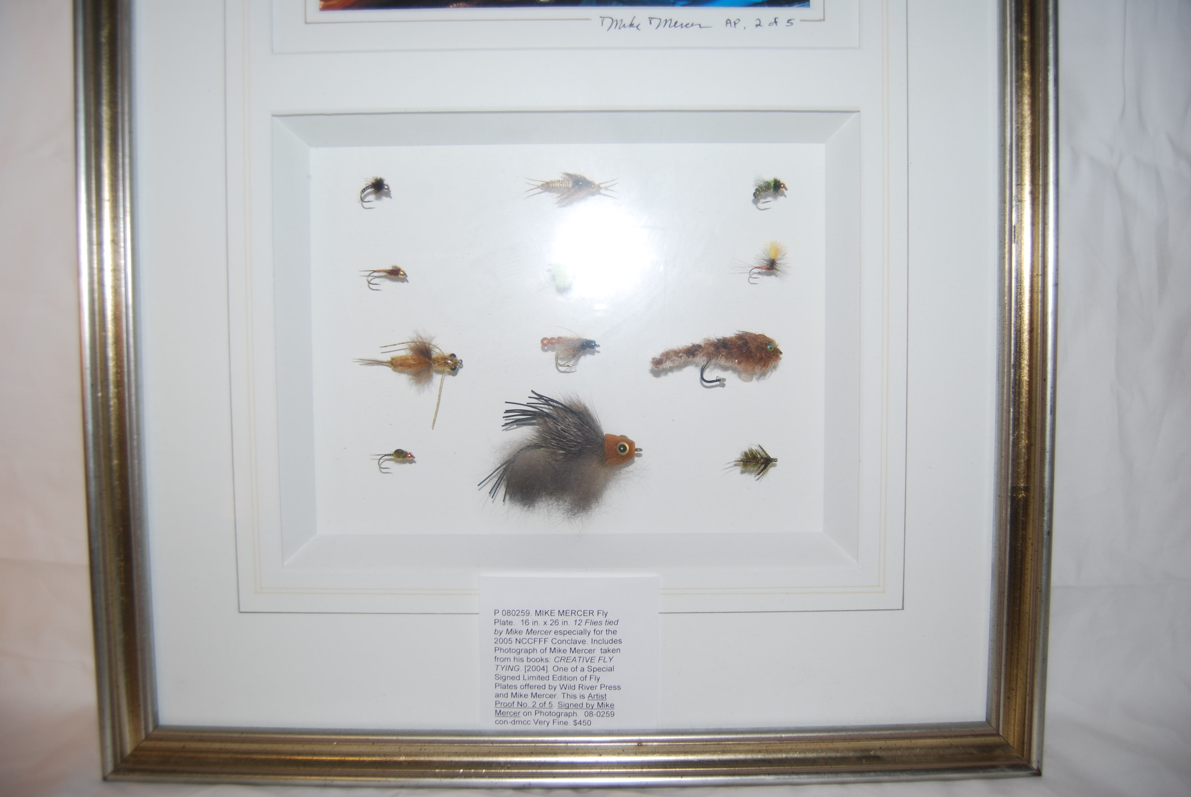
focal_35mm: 28
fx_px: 944
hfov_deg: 64.5
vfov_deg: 45.8
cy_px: 398
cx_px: 596
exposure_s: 1/60
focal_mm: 19
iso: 100
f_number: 3.5
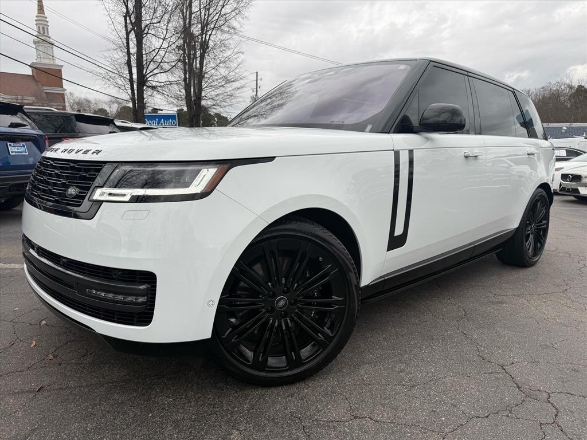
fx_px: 407
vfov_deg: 56.8
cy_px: 220
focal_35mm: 24
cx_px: 294
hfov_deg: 71.6
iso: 80
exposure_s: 1/695
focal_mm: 6.76
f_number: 1.78
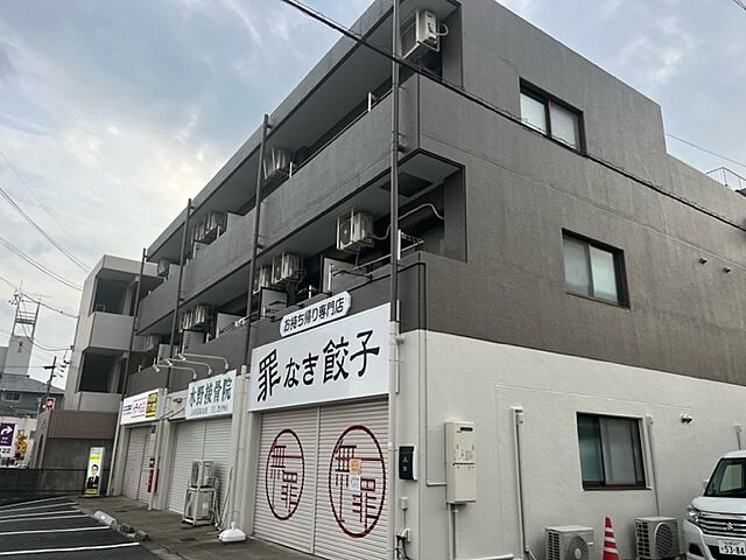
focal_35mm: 26
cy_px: 280
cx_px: 373
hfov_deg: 67.3
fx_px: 560
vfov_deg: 53.1
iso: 50
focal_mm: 5.1
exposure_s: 1/459
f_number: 1.6
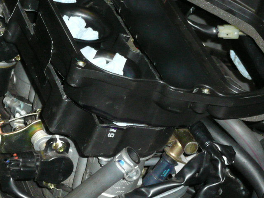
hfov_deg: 11.8
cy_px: 99
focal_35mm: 167
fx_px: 1274
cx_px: 132
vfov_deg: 8.9
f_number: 4.7
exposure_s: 1/30
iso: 640
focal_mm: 18.4
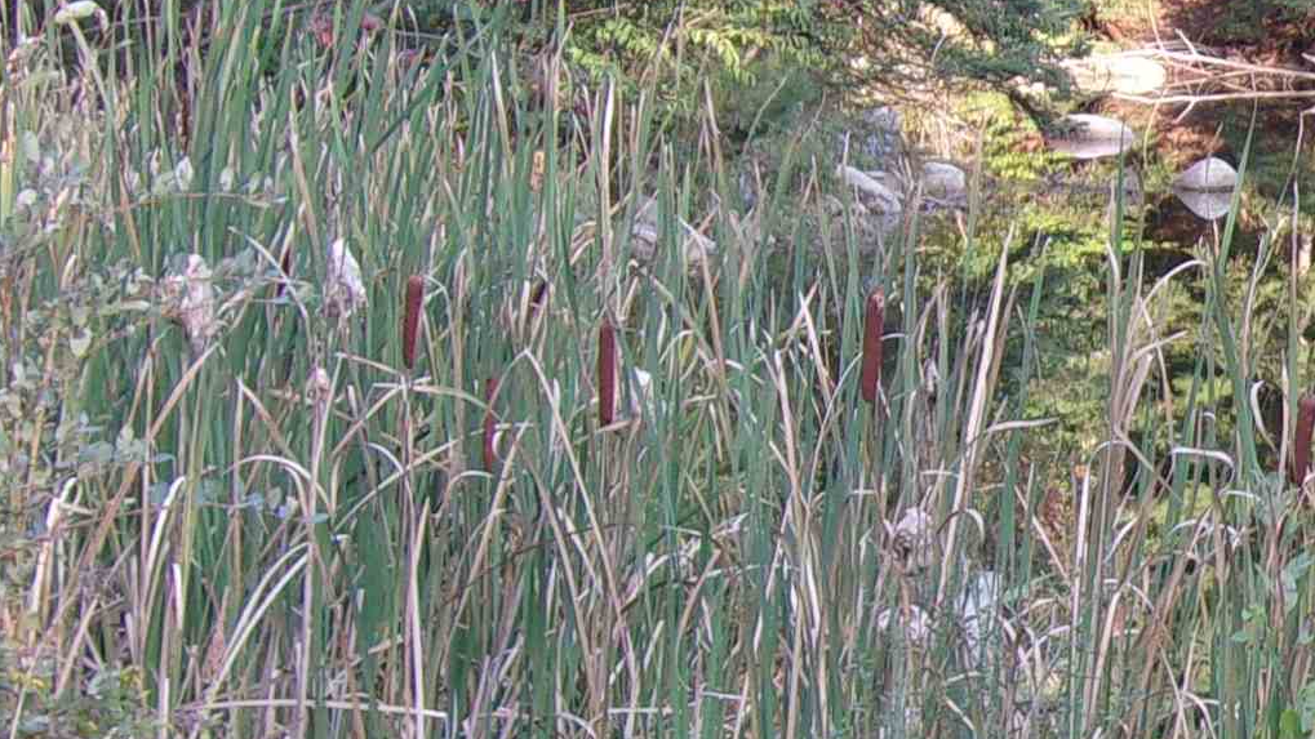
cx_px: 1916
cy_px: 317
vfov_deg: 8.8
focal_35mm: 138
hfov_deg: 14.6
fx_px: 4811
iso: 80
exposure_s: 1/70
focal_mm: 7.6
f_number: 3.7
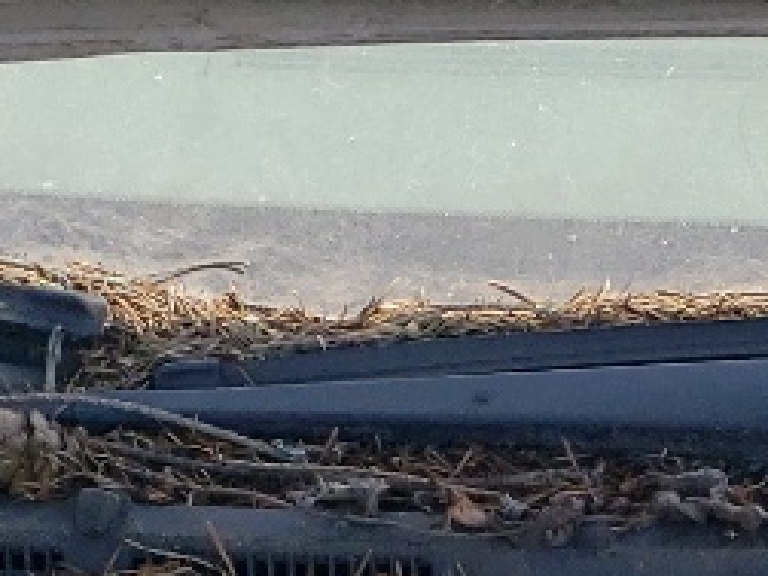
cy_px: 1716
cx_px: 945
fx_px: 3661
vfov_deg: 7.8
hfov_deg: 11.7
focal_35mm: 165
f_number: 1.5
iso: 50
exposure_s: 1/1250
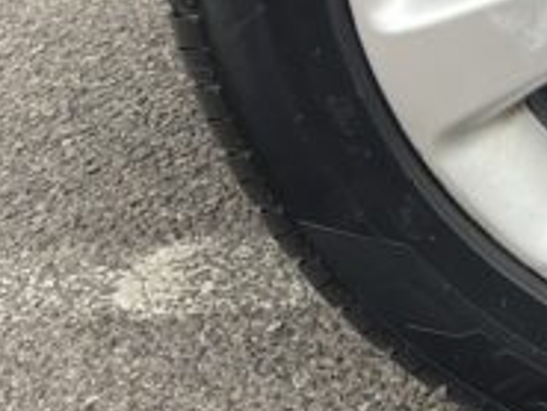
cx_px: 831
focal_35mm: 112
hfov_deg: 16.0
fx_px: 1771
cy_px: -276
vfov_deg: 12.3
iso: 50
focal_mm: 5.1
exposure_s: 1/499
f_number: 1.6
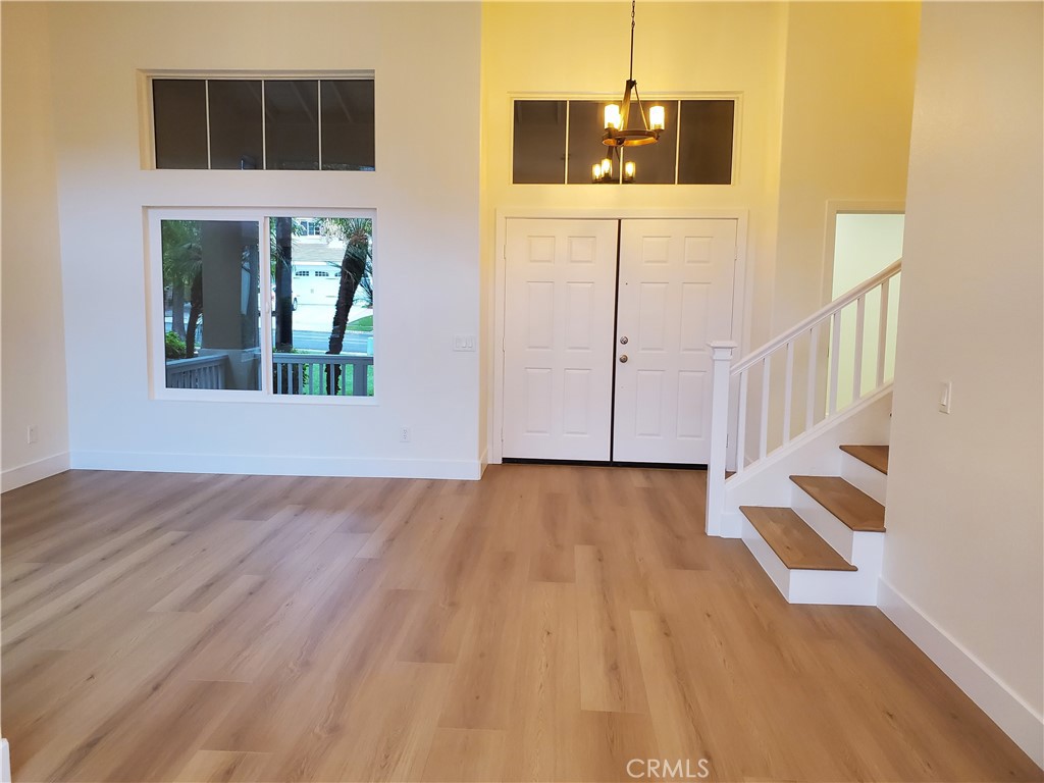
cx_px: 522
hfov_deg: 67.3
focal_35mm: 26
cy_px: 392
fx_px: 784
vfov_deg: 53.1
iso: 250
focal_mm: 4.3
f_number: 2.4
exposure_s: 1/60
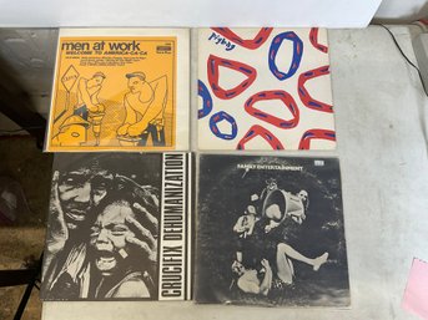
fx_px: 358
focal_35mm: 29
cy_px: 160
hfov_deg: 61.7
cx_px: 214
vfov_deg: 48.2
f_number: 1.8
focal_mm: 3
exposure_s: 1/93
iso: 64
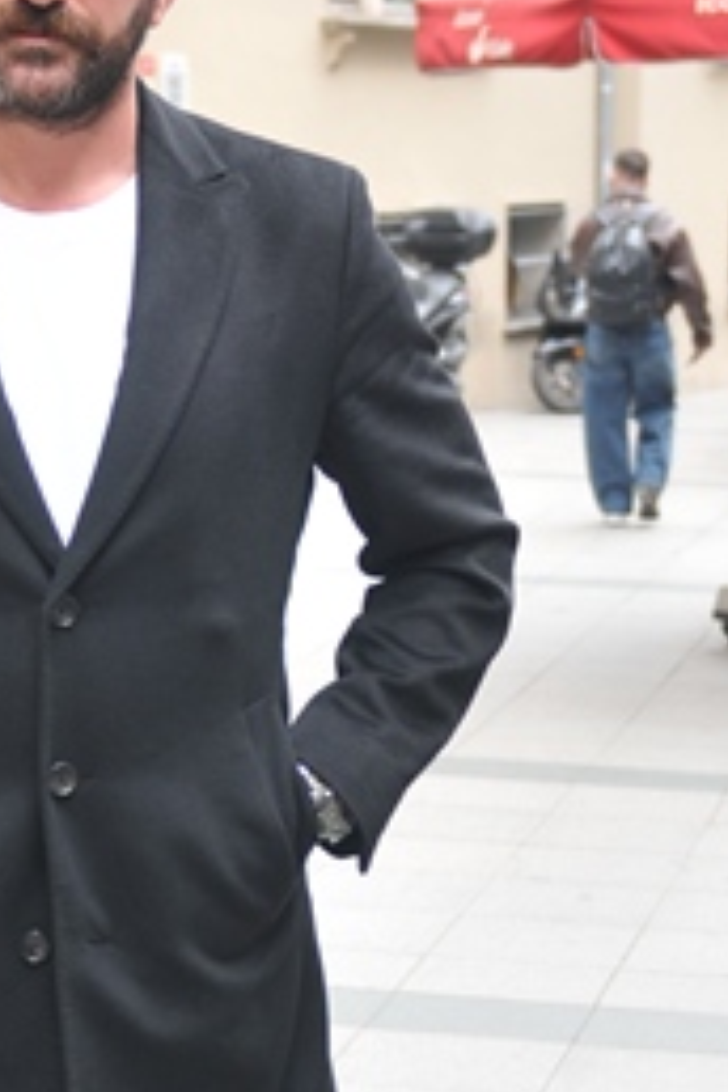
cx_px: 133
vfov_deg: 18.7
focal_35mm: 108
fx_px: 3283
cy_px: 861
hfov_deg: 12.6
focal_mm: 29
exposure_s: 1/250
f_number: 8
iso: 200
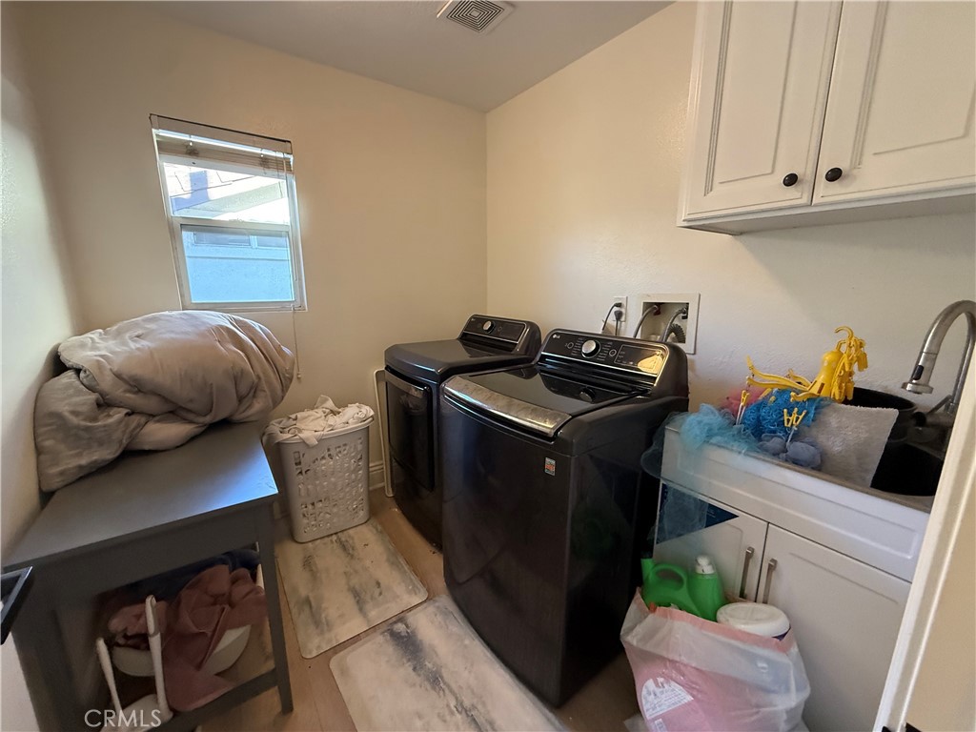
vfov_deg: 85.7
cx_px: 488
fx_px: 395
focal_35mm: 14
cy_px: 366
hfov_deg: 102.1
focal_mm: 2.22
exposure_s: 1/120
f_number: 2.2
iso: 640
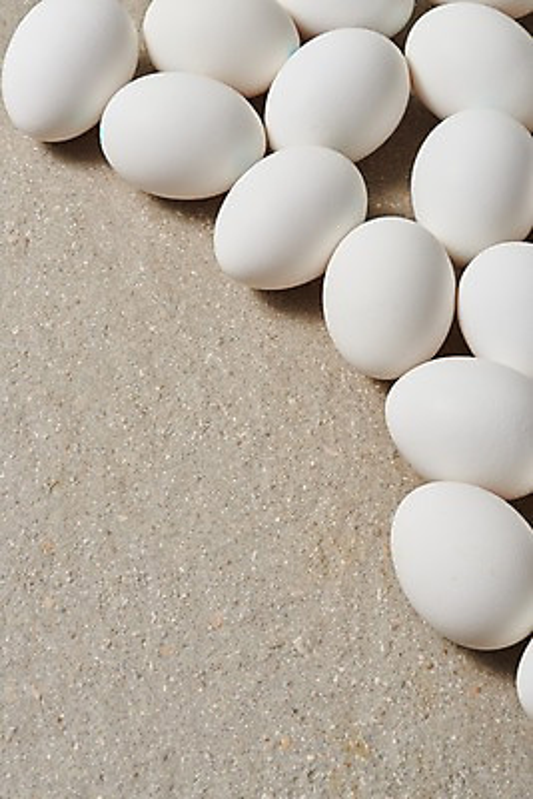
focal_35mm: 105
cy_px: 400
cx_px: 266
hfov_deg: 13.1
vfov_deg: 19.4
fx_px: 2330
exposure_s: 1/125
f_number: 20
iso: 100
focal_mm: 105
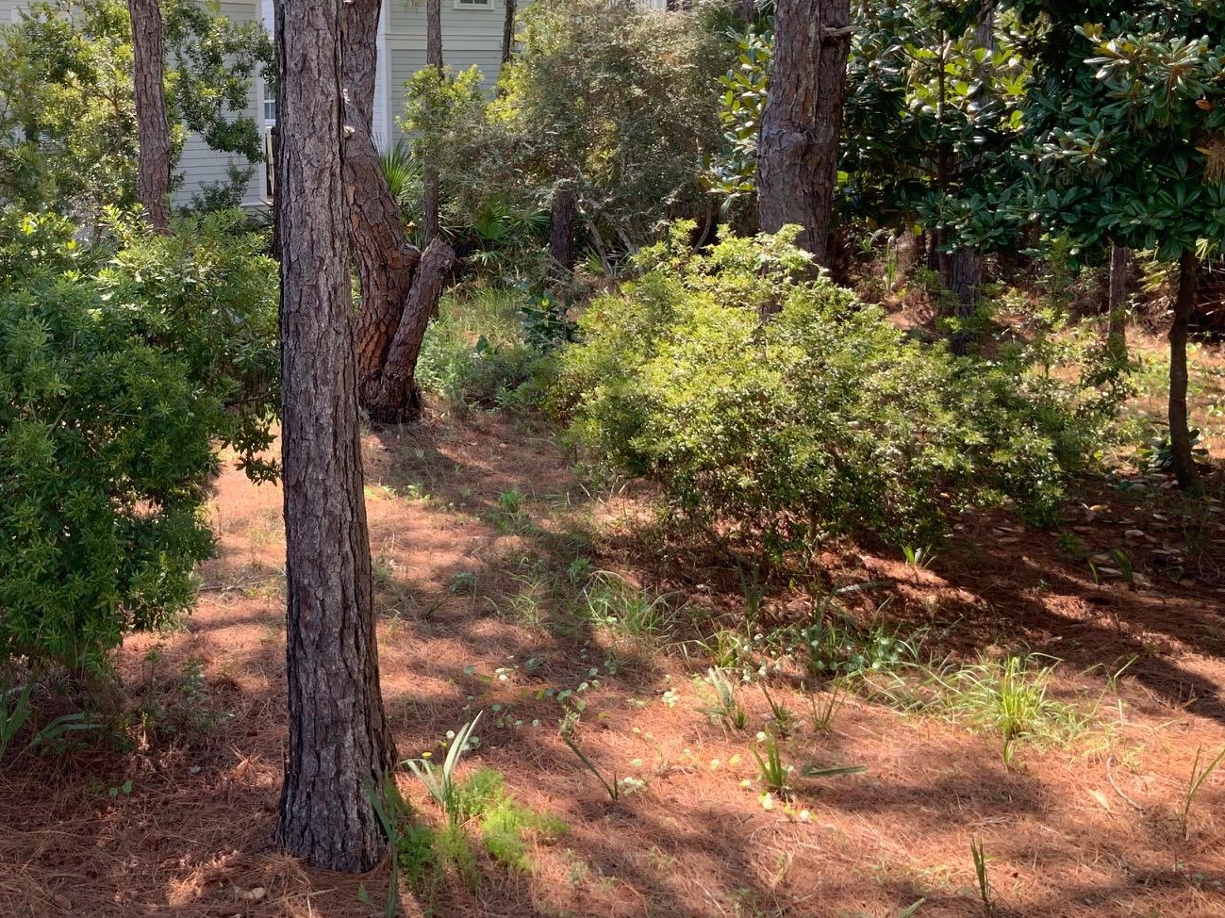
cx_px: 335
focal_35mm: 45
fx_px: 1592
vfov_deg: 31.8
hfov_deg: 41.1
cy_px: 278
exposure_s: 1/292
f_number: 1.8
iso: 16
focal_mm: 3
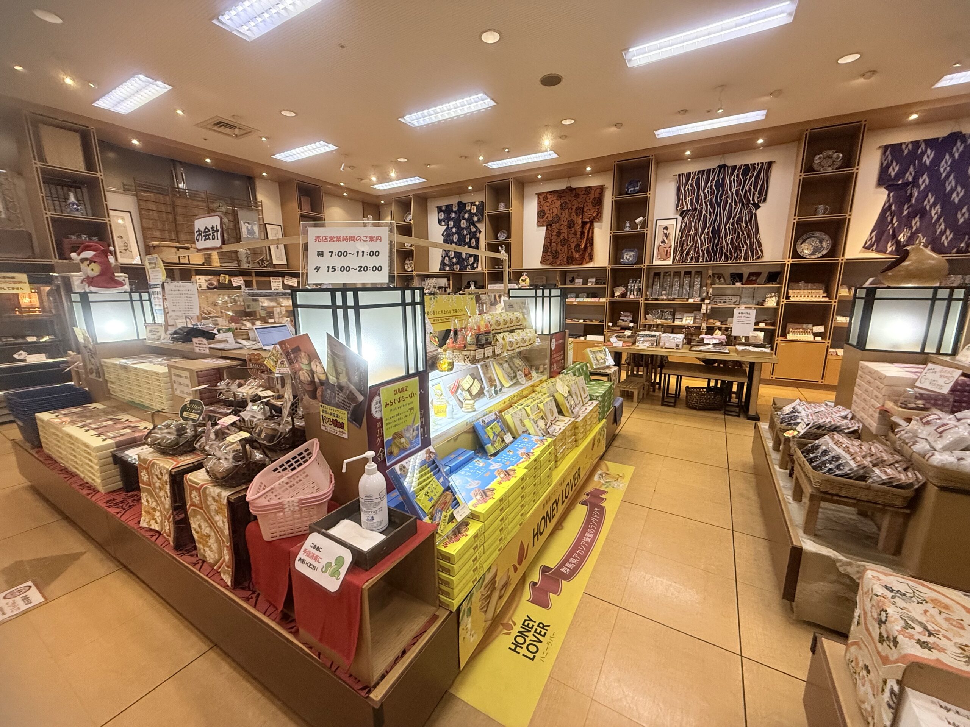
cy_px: 364
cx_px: 485
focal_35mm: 14
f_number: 2.2
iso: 320
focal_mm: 2.22
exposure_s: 1/100
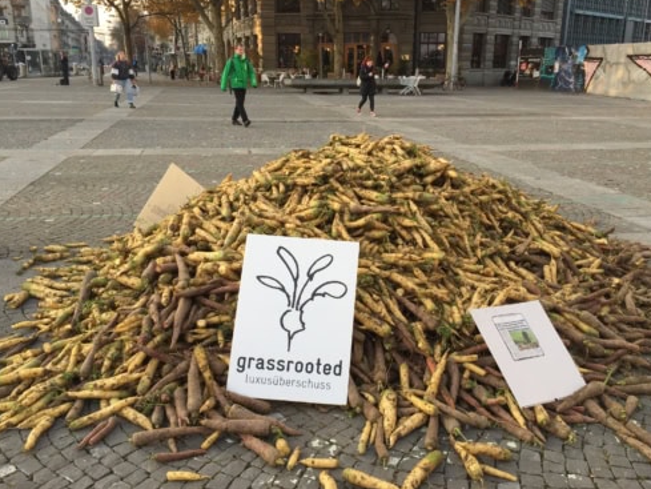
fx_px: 602
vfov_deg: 44.2
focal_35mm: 32
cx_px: 346
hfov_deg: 56.8
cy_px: 250
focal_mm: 4.2
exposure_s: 1/250
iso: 32
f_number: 2.2
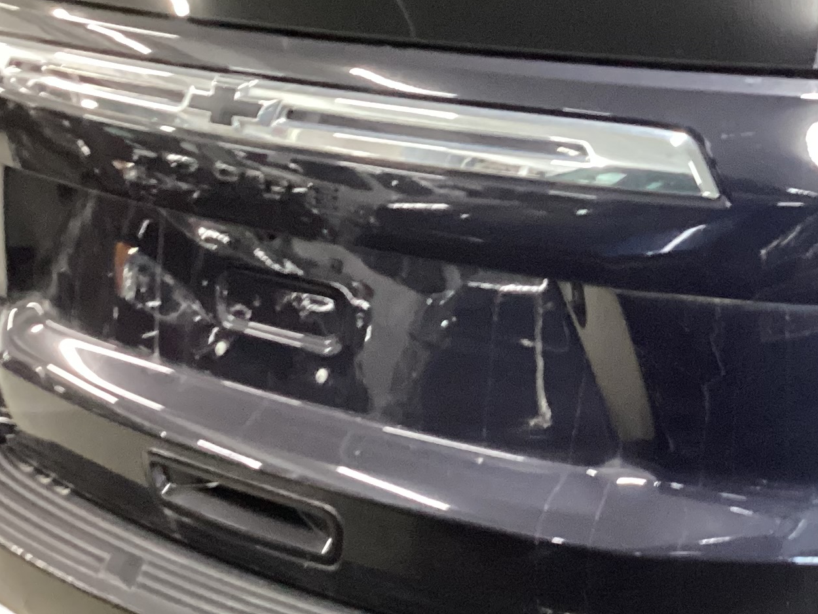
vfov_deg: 18.2
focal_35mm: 81
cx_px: 858
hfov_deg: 22.9
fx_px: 1914
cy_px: 221
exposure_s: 1/25
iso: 500
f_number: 2.4
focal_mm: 3.3
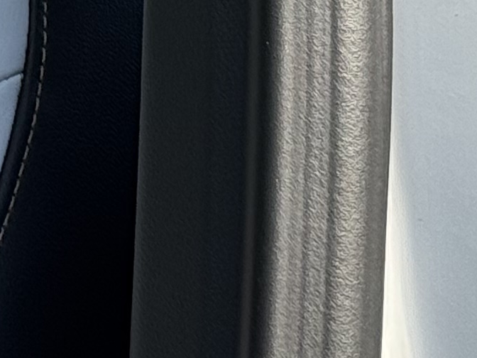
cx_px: -583
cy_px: -620
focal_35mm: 288
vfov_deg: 5.0
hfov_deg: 6.6
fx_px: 3969
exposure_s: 1/1795
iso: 64
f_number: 1.78
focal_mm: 6.76
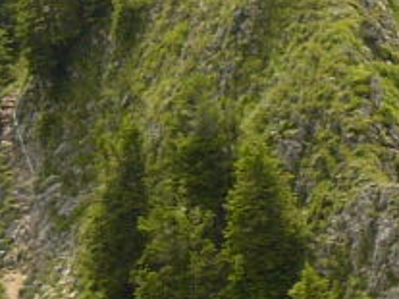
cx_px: 912
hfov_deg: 7.4
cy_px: 195
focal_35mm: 251
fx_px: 2891
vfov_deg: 5.9
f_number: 5
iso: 100
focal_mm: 6
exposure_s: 1/200
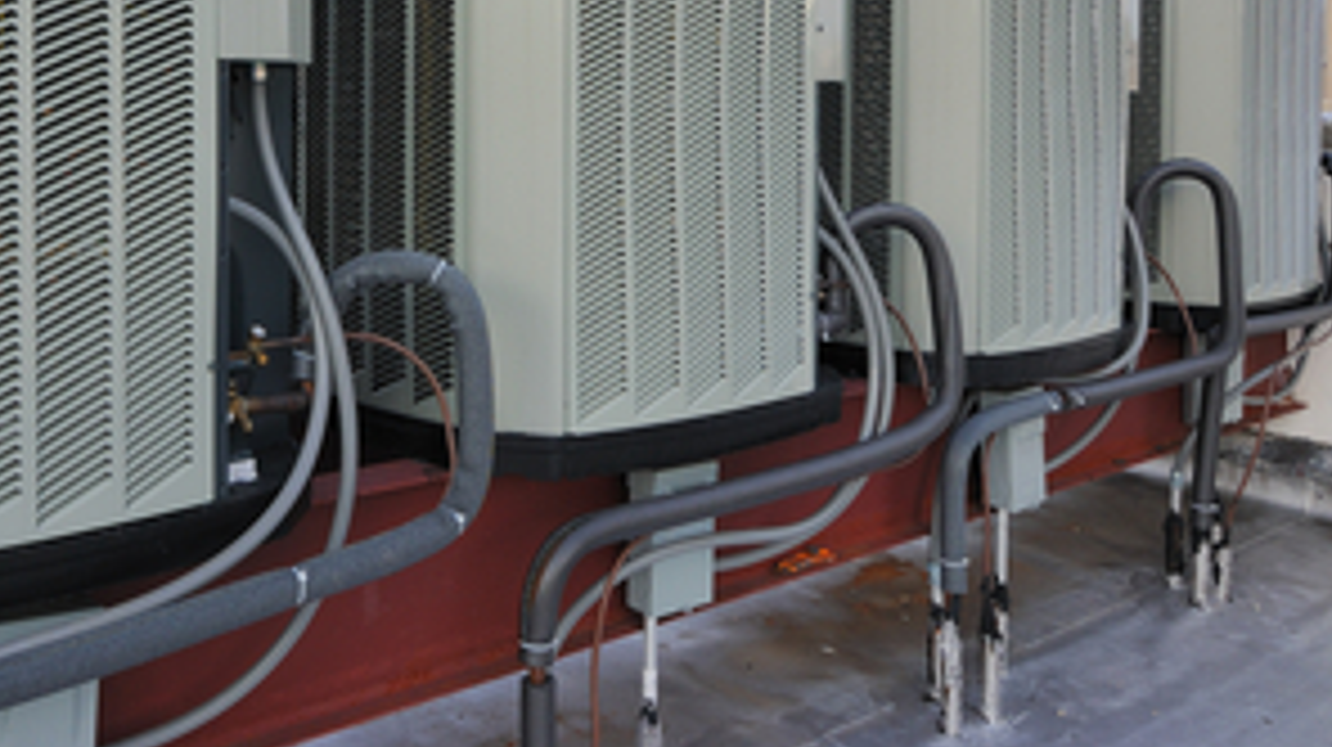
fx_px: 1191
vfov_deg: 33.6
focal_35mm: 34
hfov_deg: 56.8
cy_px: 133
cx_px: 412
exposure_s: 2
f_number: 11
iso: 100
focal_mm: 15
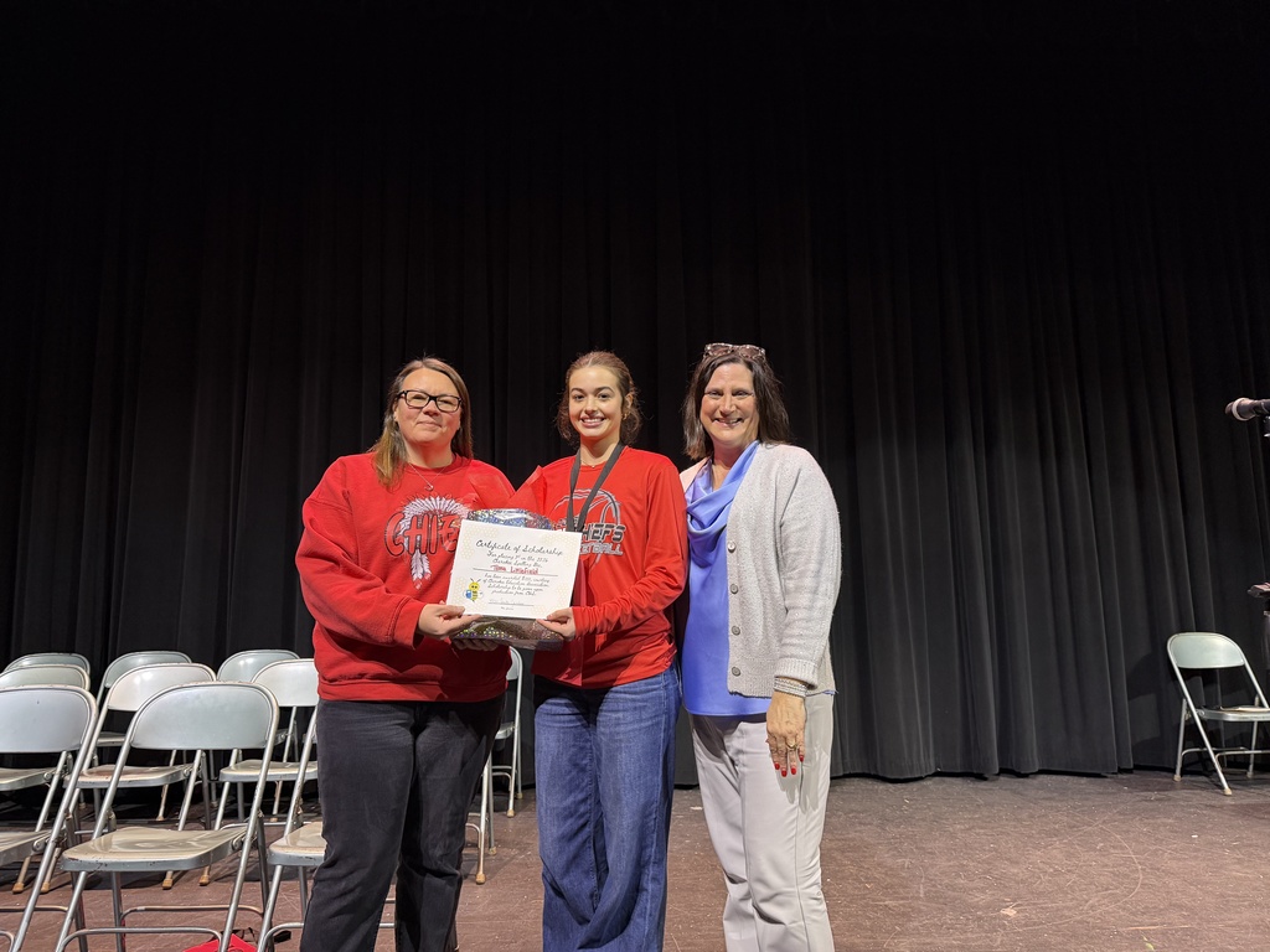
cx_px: 635
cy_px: 476
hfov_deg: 71.6
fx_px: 881
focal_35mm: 24
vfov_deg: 56.8
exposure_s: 1/60
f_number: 1.78
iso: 320
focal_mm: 6.76
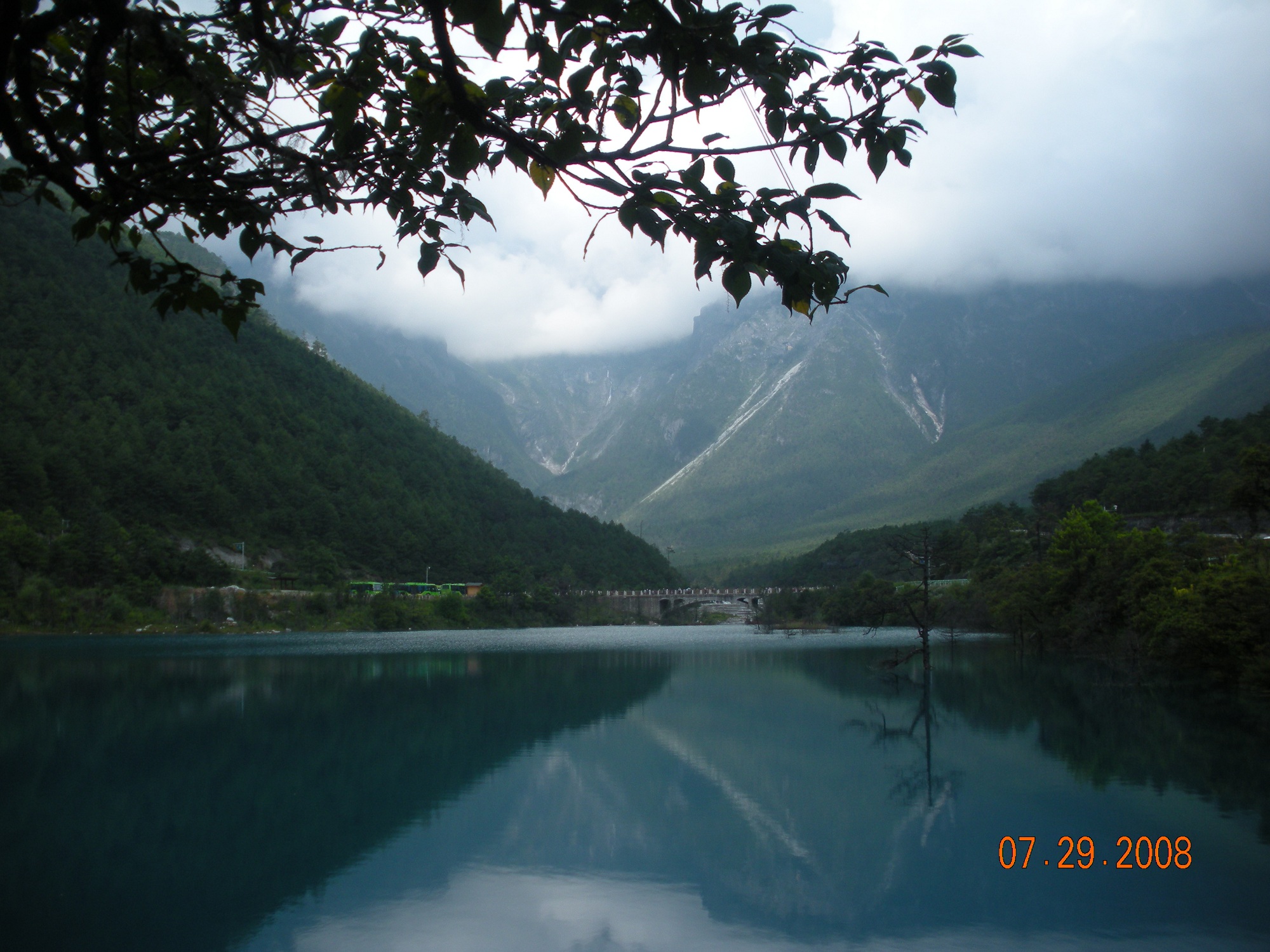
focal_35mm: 36
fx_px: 1321
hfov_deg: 51.4
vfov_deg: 39.7
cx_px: 635
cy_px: 476
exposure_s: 1/794
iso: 64
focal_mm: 6.3
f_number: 3.5
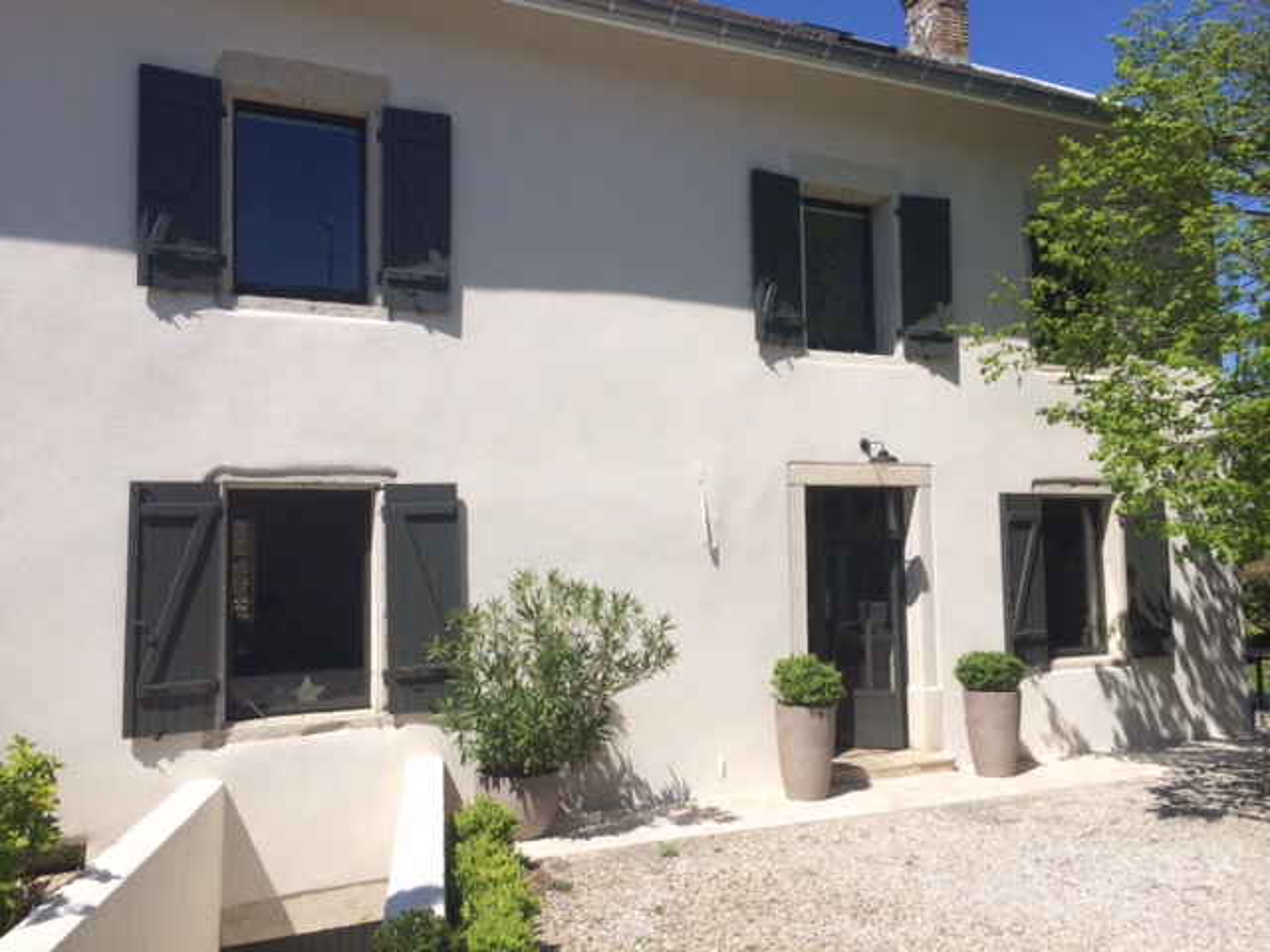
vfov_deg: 46.8
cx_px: 635
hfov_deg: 60.0
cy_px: 476
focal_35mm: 30
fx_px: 1101
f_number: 2.2
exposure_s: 1/2740
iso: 32
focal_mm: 4.12
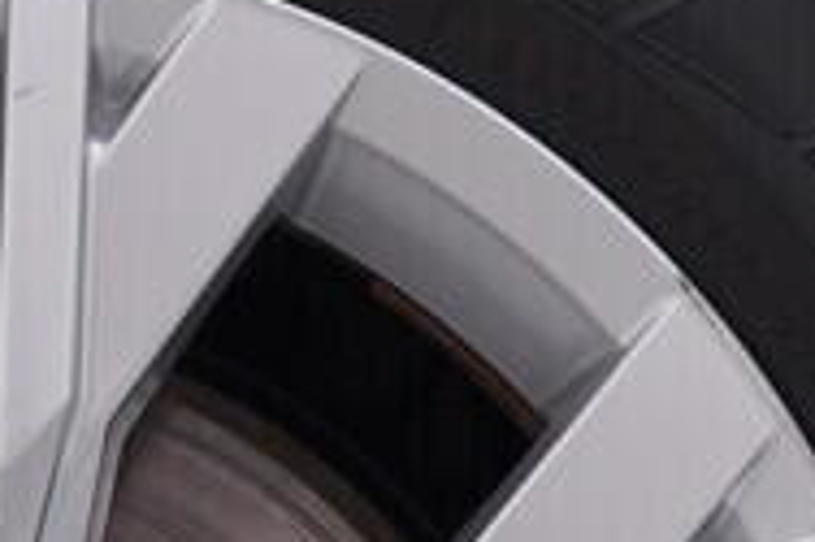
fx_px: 4433
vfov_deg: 6.9
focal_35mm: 196
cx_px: -22
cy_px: 826
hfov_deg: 10.4
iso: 125
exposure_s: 1/100
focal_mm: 24
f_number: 4.5
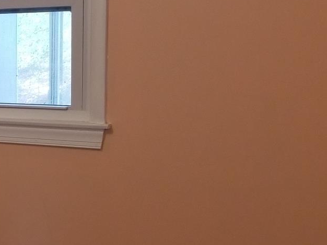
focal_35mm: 85
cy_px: 167
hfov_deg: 20.1
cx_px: -149
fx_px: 803
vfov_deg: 17.3
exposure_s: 1/40
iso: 100
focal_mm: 4.25
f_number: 1.7
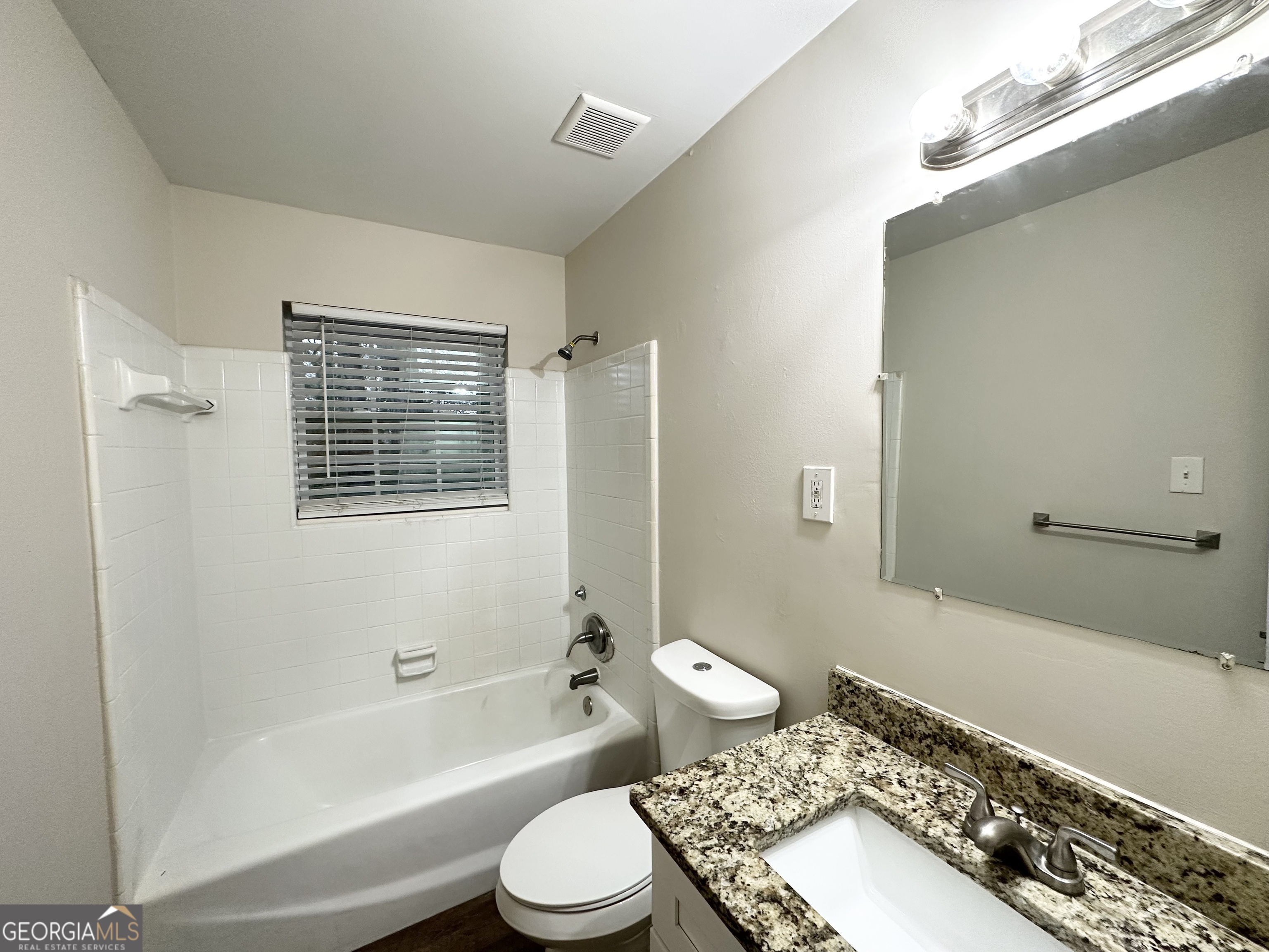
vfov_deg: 85.7
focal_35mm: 14
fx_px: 513
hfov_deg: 102.1
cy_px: 476
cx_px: 634
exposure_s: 1/60
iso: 160
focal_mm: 2.22
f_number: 2.2
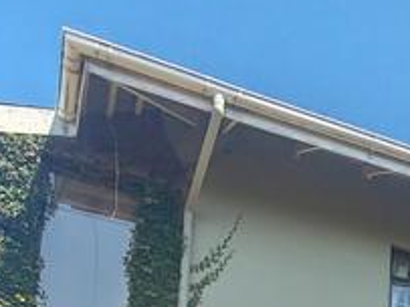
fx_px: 746
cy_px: 487
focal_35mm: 63
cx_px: 426
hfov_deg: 28.5
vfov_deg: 19.6
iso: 50
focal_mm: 1.96
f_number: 2.2
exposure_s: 1/640
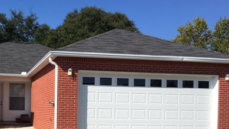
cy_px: 118
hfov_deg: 38.8
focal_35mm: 52
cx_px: 57
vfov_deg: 22.5
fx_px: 316
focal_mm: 4.15
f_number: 2.2
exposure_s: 1/2481
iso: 25
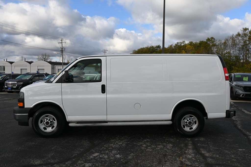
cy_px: 84
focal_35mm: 31
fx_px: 214
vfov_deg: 42.7
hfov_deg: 60.7
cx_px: 126
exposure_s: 1/320
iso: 100
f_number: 6.3
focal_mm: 20.5
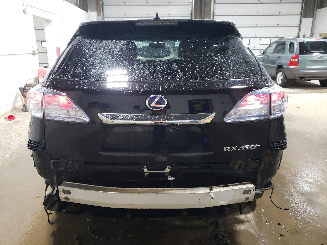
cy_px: 122
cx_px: 164
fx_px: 246
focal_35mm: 26
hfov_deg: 67.3
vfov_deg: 53.1
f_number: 1.5
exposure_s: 1/60.2
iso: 267
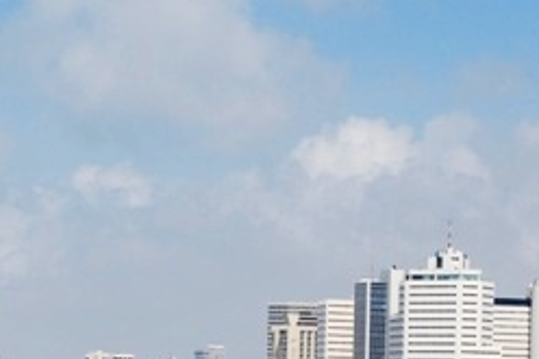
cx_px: 240
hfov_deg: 11.3
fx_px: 2723
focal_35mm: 182
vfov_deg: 7.5
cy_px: 409
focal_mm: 40
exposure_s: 1/320
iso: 100
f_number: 10
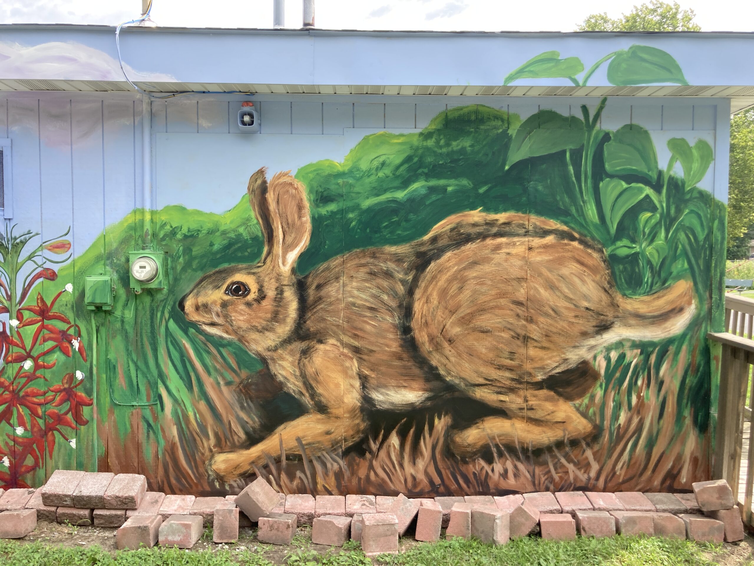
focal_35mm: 28
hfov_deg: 63.4
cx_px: 377
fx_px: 610
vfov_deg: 49.7
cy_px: 283
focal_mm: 3.99
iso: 20
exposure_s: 1/329
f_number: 1.8
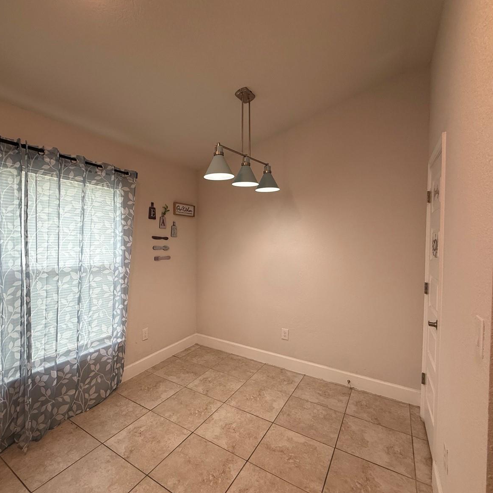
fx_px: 274
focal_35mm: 17
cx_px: 214
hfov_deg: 83.5
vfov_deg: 84.0
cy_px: 245
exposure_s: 1/120
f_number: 2.2
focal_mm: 2.22
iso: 125
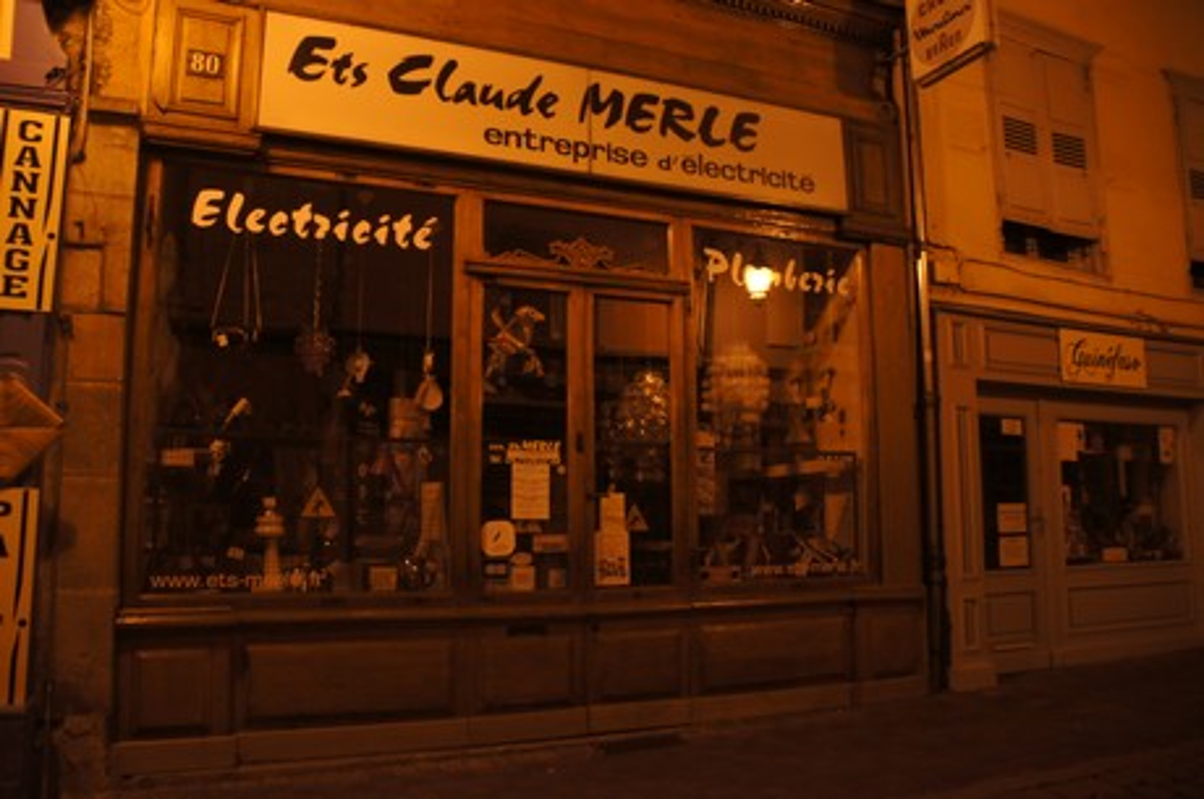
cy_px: 400
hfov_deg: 67.5
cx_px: 602
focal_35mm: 27
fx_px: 901
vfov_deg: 47.8
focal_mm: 18
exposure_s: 1/30
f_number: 3.5
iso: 2000
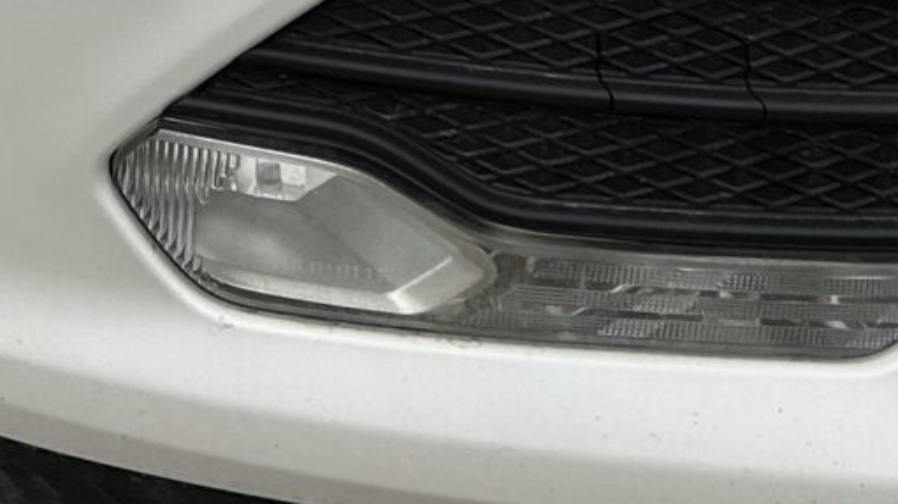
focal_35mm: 131
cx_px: 306
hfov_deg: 16.4
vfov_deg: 8.7
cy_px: -558
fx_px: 3118
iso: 80
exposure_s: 1/864
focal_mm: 6.86
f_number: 1.78
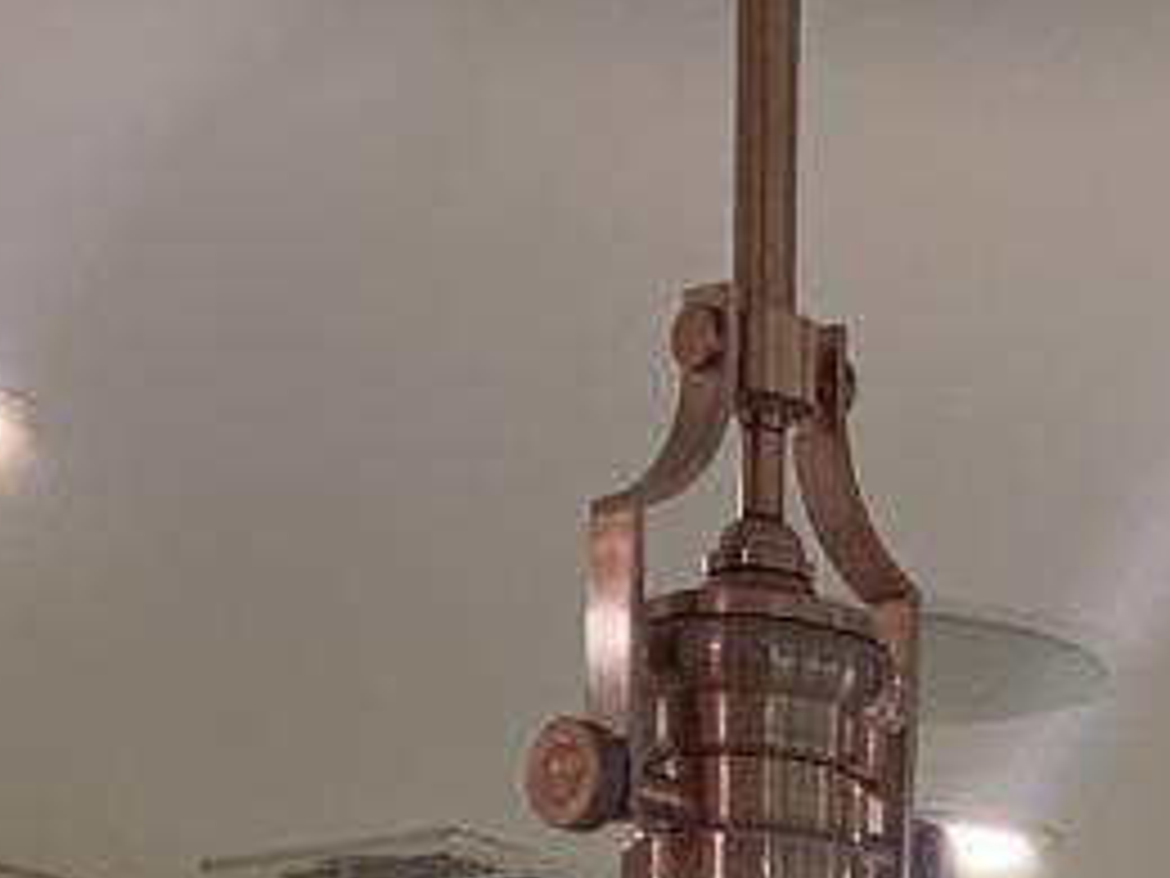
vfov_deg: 8.2
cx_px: 1503
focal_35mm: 167
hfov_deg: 11.5
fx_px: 5644
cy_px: 2091
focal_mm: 3
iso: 40
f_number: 1.8
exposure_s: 1/60
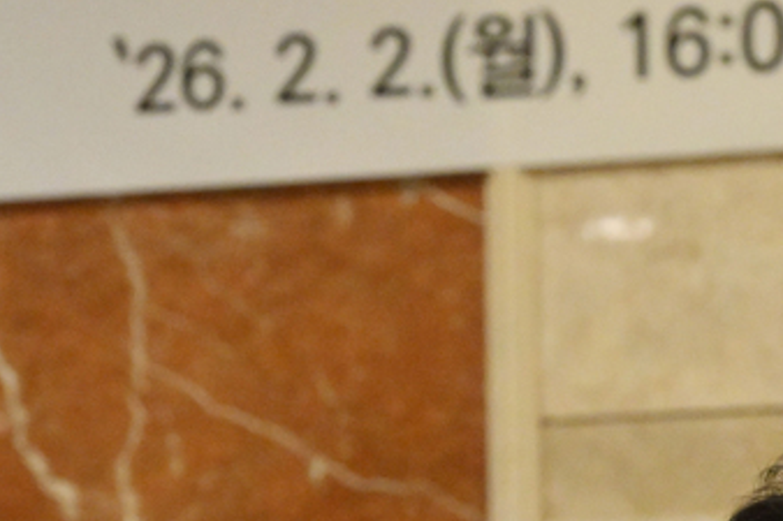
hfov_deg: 5.4
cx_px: 586
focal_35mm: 381
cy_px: 626
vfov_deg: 3.6
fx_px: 8282
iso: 4000
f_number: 7.1
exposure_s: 1/250
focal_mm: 92
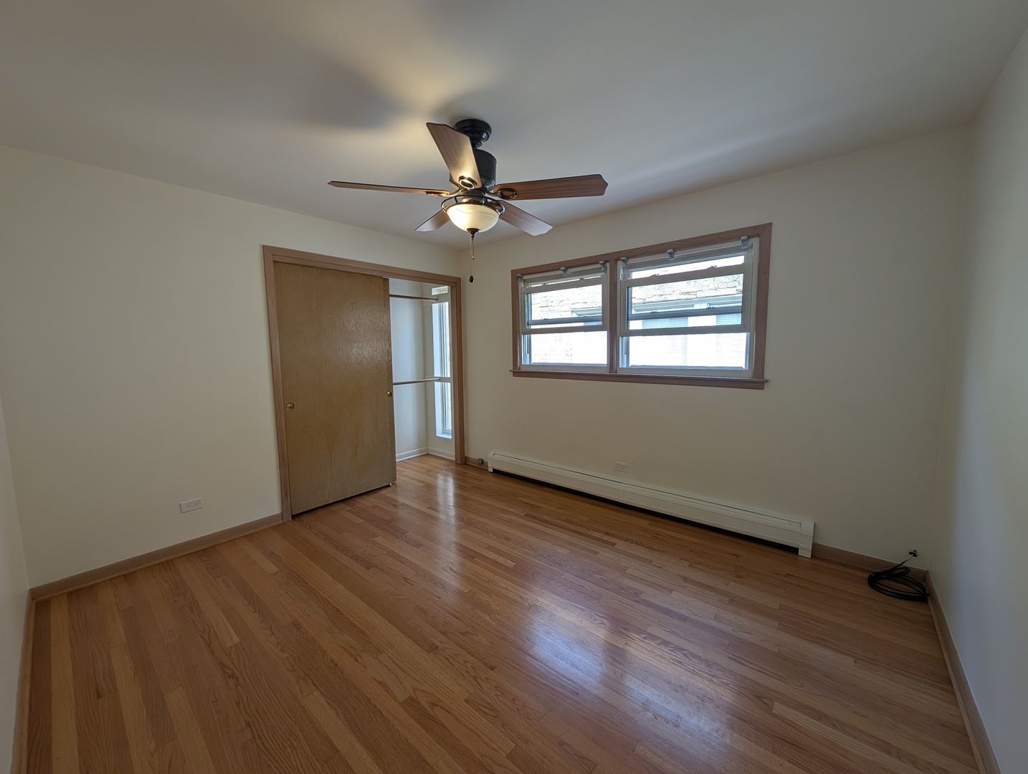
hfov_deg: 110.5
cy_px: 387
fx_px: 357
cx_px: 514
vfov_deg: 94.7
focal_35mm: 12
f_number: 1.95
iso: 52
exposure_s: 1/98.7
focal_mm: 2.23
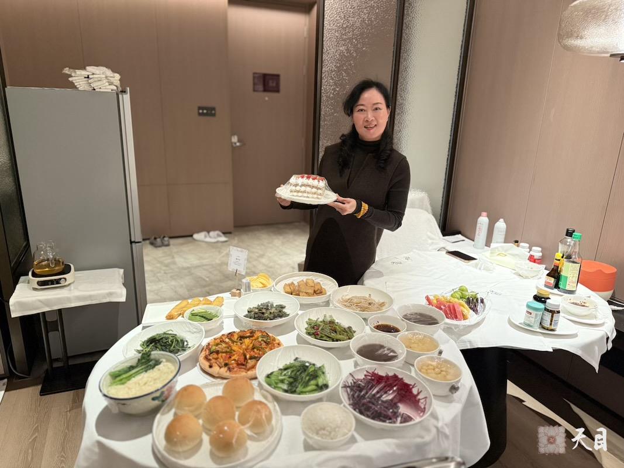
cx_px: 312
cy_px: 234
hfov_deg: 71.6
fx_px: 433
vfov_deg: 56.8
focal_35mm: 24
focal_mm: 6.76
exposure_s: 1/50
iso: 640
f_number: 1.78
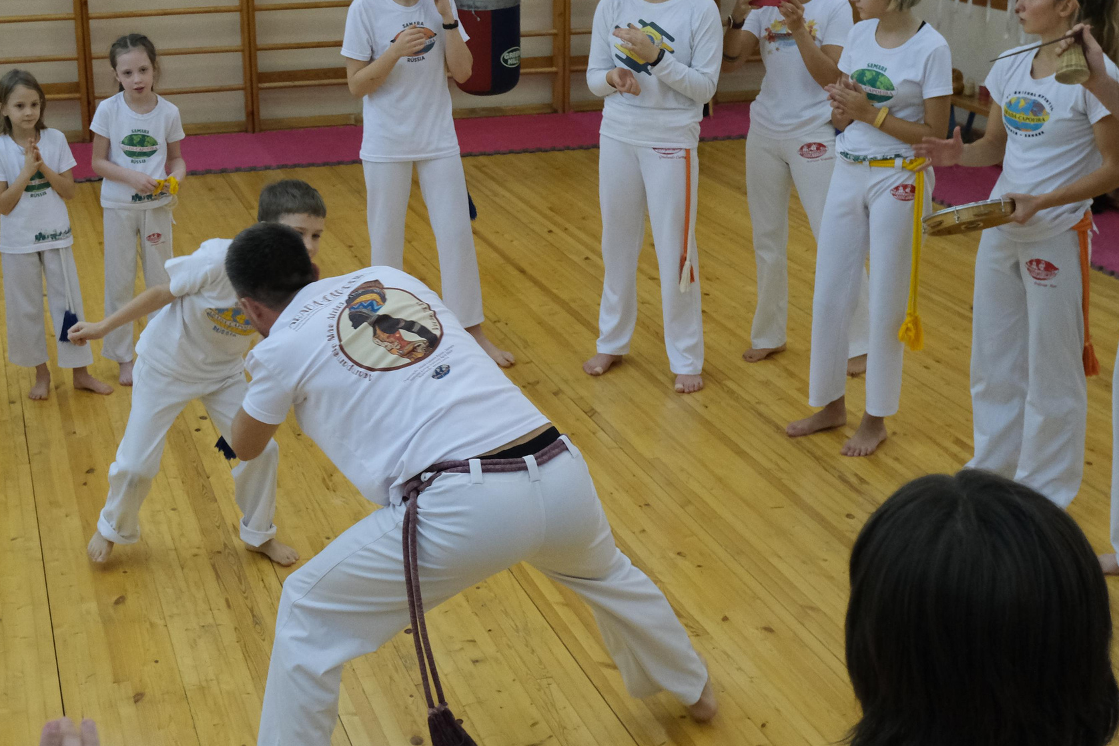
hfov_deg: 34.1
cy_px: 377
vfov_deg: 23.4
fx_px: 1803
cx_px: 342
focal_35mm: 58
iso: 3200
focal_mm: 25.6
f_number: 4.4
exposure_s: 1/320
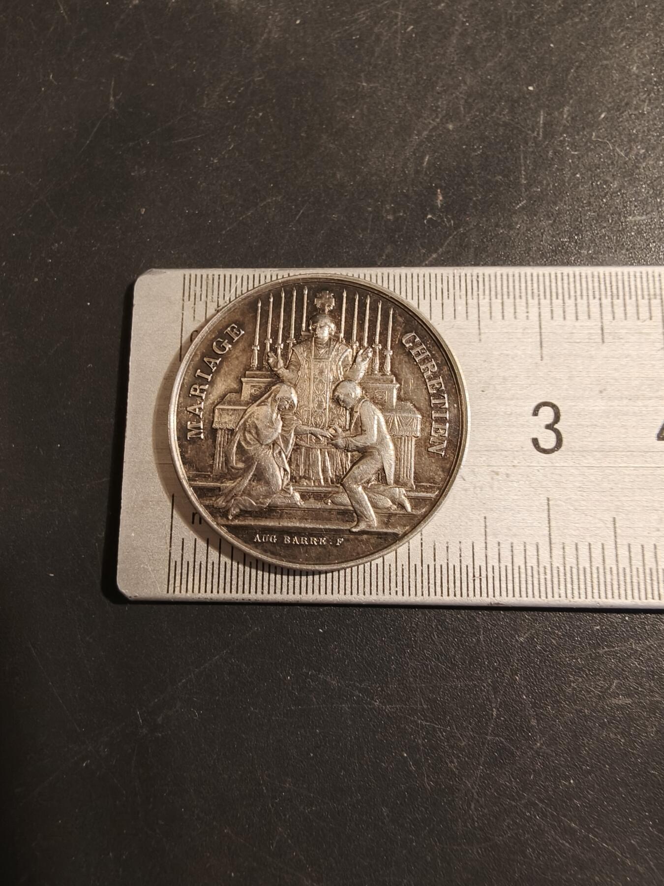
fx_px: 588
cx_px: 332
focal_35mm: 23
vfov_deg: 73.9
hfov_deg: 58.9
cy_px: 443
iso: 125
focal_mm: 2.32
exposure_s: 1/50
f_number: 2
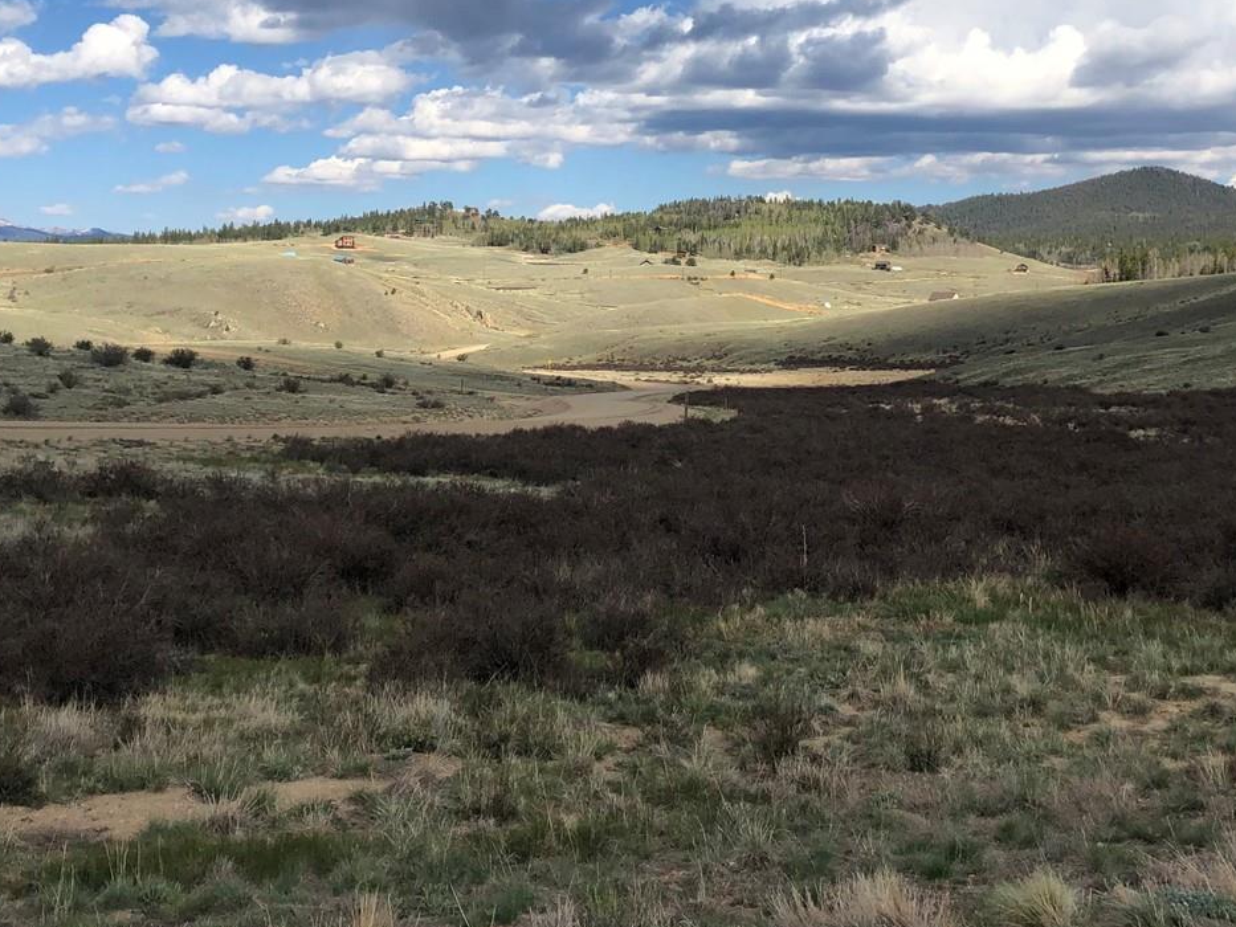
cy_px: 152
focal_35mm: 48
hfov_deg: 39.5
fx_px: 1714
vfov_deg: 29.4
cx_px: 723
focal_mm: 4
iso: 25
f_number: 1.8
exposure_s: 1/2825
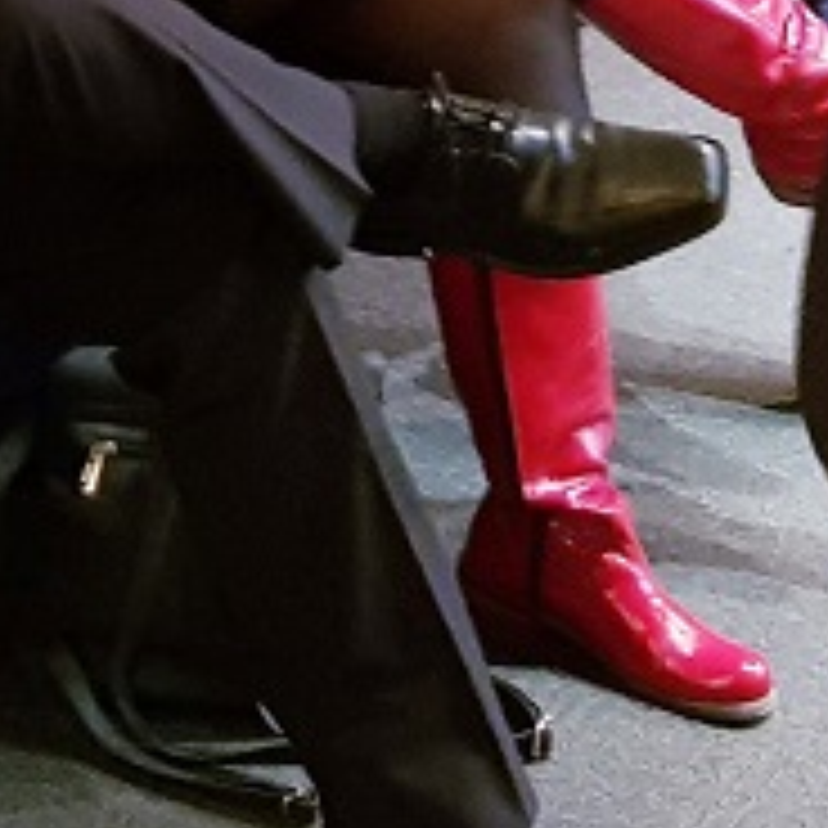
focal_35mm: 125
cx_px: -457
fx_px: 3383
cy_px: -695
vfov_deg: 12.6
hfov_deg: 13.1
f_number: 1.7
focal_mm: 4.2
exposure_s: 1/10
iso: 400
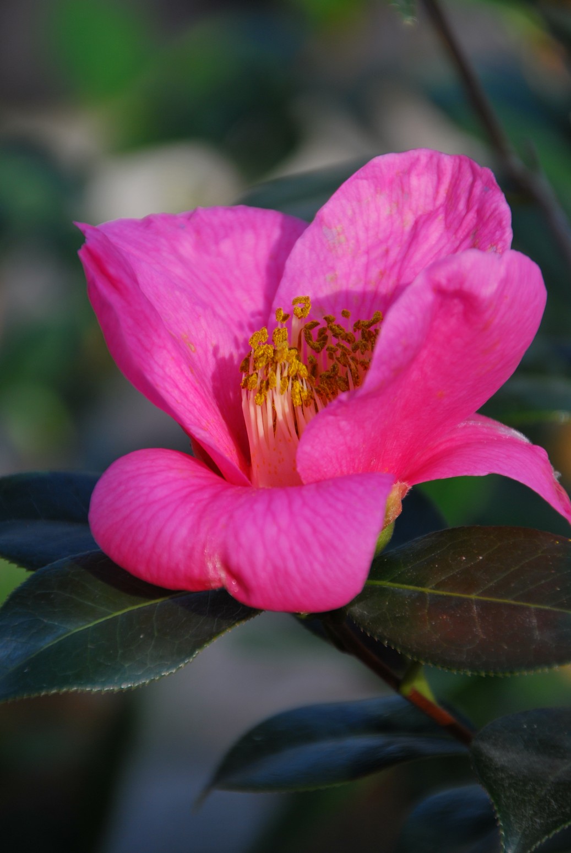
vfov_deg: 5.1
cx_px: 286
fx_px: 9607
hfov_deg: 3.4
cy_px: 426
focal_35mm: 405
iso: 100
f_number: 8
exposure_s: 1/100
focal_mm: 270
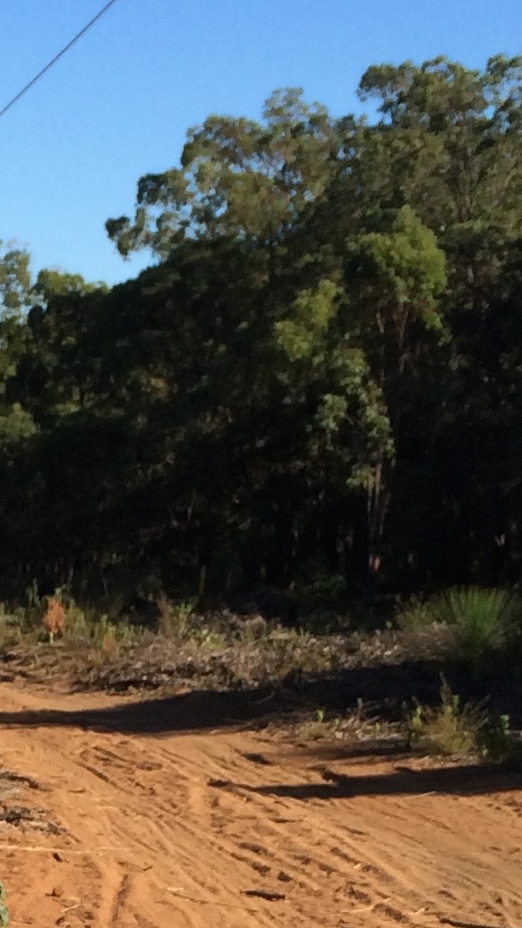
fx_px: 2781
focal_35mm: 113
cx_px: -120
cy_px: 1144
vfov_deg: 17.9
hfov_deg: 10.5
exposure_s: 1/1866
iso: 32
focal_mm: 4.12
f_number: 2.2
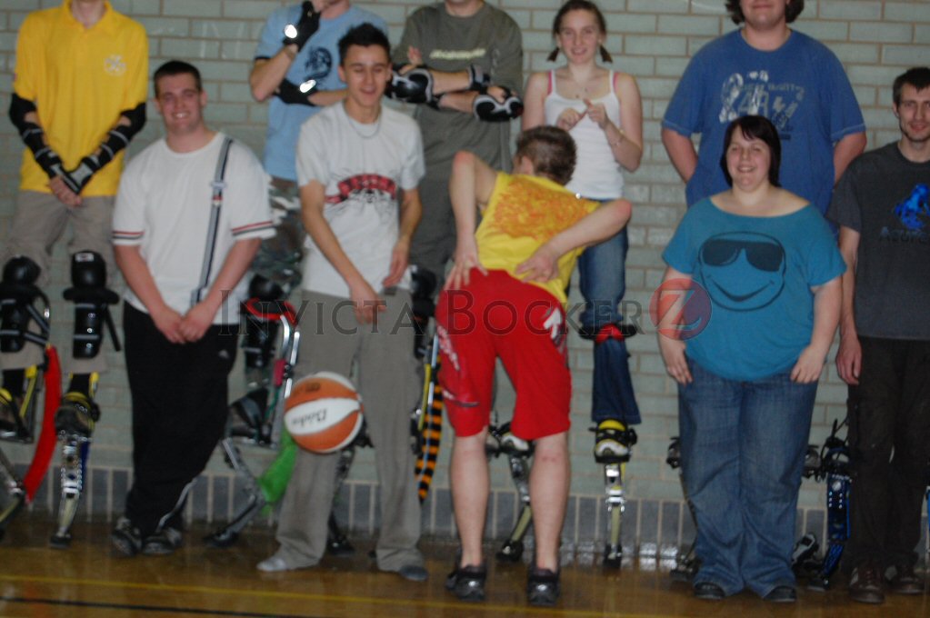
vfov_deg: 16.5
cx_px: 465
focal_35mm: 82
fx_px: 2129
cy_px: 309
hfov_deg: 24.6
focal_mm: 55
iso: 900
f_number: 5.6
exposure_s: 1/125
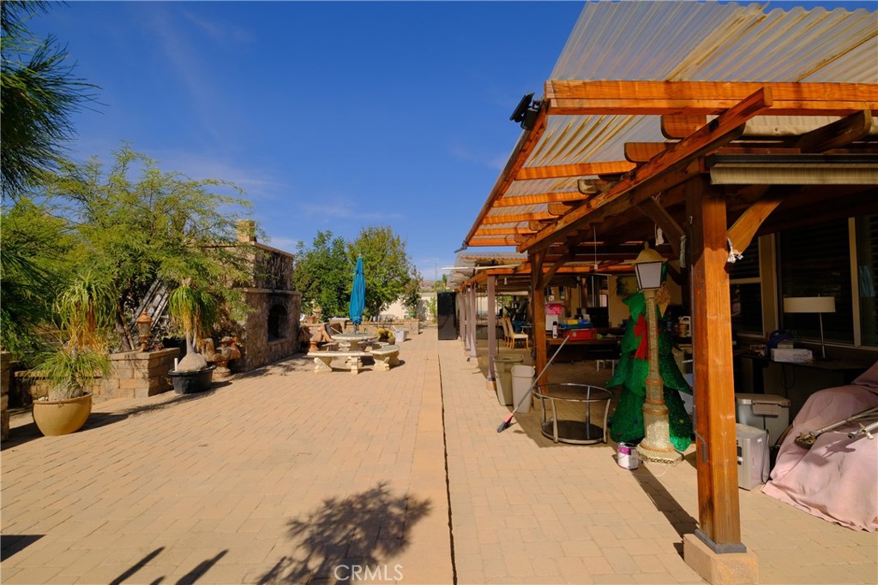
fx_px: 366
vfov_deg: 77.3
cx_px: 439
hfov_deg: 100.4
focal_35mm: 15
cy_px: 292
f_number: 5.6
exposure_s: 1/1250
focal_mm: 10
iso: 320
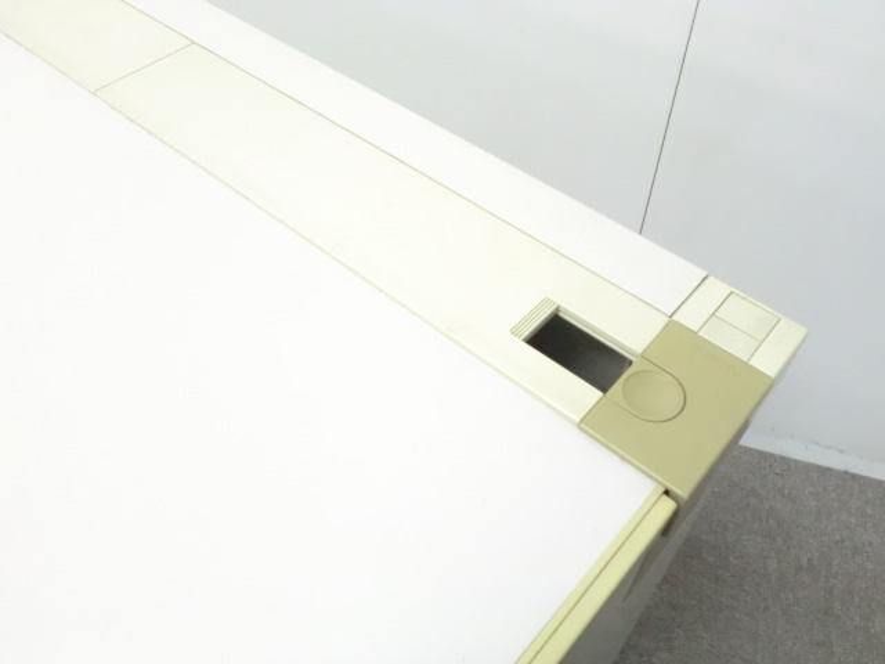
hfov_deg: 56.8
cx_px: 442
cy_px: 332
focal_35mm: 32
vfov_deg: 44.2
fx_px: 818
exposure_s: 1/40
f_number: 3.5
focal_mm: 5.8
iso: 800
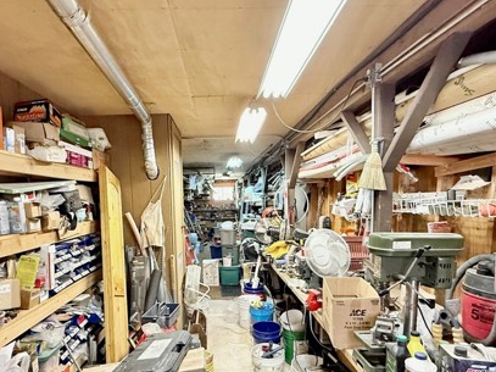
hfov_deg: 76.2
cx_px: 225
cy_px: 231
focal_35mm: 22
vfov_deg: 60.3
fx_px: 315
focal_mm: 2.22
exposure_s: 1/60
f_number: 2.2
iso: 640
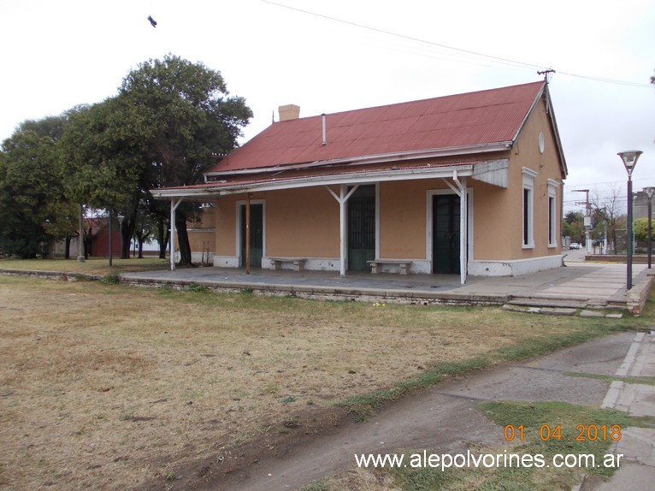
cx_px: 328
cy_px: 246
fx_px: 530
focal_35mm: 28
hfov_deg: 63.5
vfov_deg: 49.7
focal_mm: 4
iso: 80
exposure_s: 1/500
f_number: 2.7
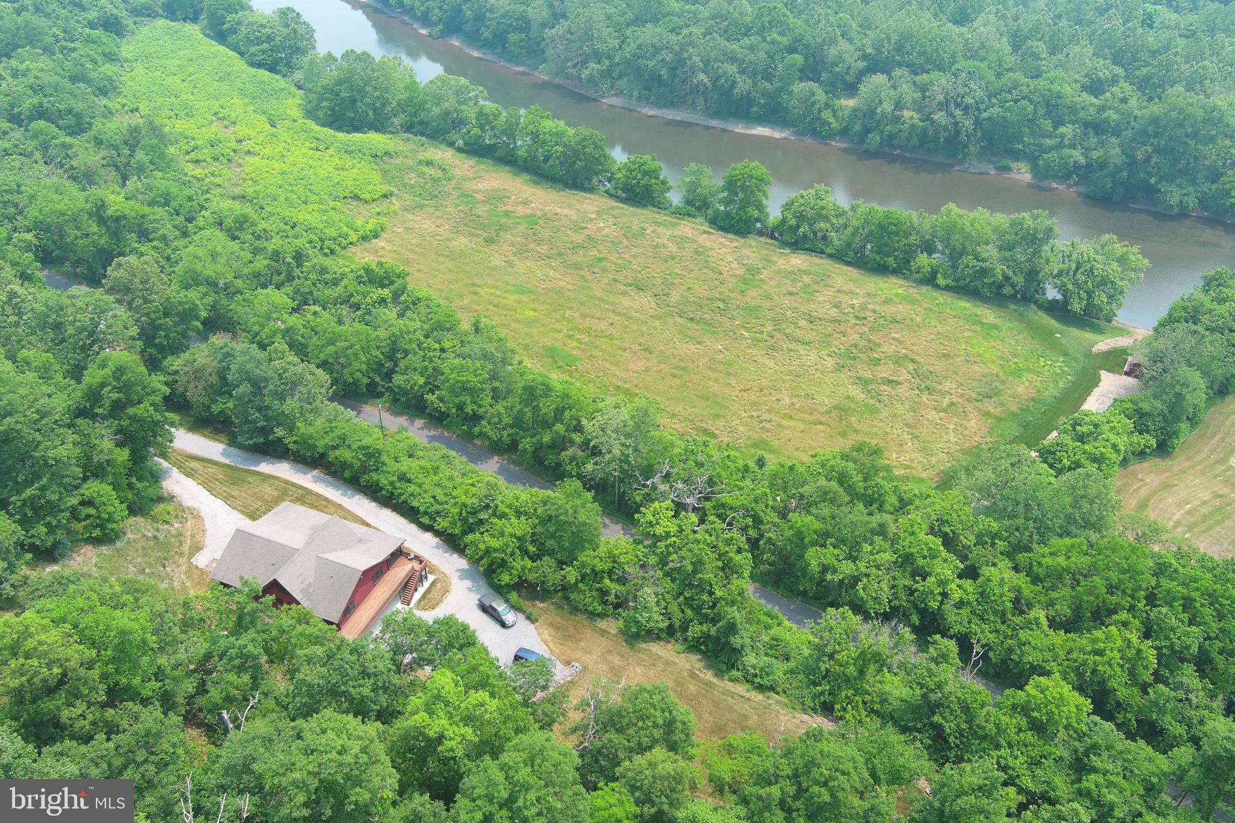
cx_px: 618
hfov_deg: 63.7
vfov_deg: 45.0
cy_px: 412
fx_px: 995
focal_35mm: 29
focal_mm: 10.57
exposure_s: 1/412
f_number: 2.8
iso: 100
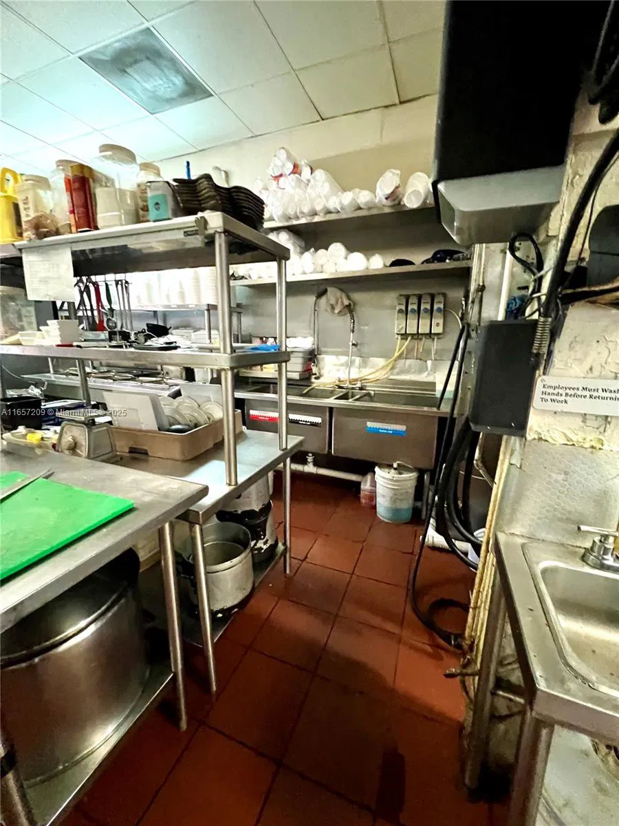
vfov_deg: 106.2
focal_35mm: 13
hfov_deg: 89.9
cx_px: 310
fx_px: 310
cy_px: 413
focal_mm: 1.57
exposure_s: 1/30
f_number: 1.8
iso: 1000
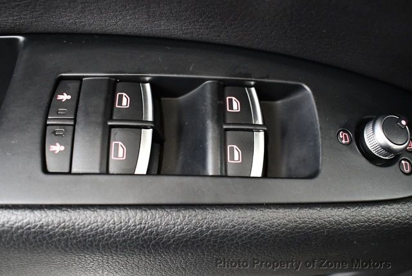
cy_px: 138
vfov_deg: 37.0
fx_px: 413
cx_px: 206
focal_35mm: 36
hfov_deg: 53.1
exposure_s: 1/60
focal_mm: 18
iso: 3600
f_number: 3.5
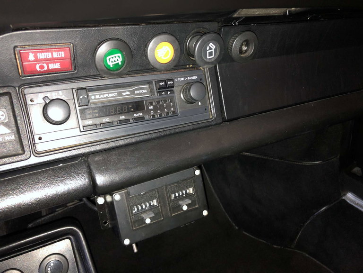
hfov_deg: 63.4
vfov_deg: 49.7
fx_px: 294
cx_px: 182
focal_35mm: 28
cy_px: 136
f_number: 1.8
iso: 100
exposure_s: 1/13
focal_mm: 3.99
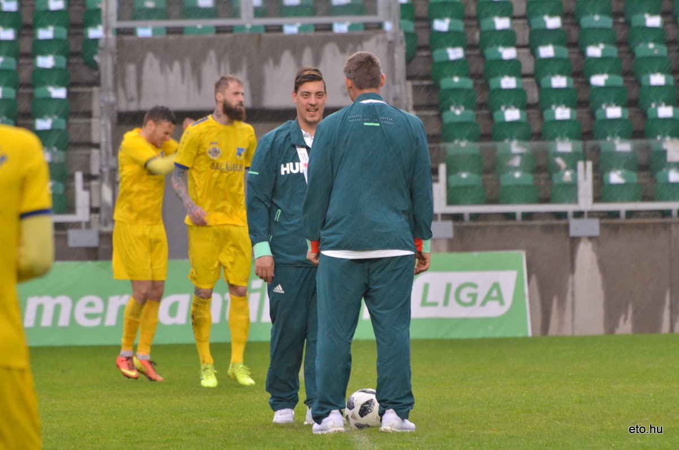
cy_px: 225
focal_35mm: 405
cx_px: 340
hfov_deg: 5.1
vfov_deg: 3.4
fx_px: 7623
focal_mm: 270
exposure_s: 1/100
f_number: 7.1
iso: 500
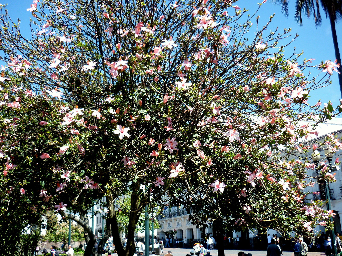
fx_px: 385
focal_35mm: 39
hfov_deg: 47.9
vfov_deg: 36.8
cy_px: 128
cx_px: 171
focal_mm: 6.4
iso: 80
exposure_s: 1/400
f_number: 3
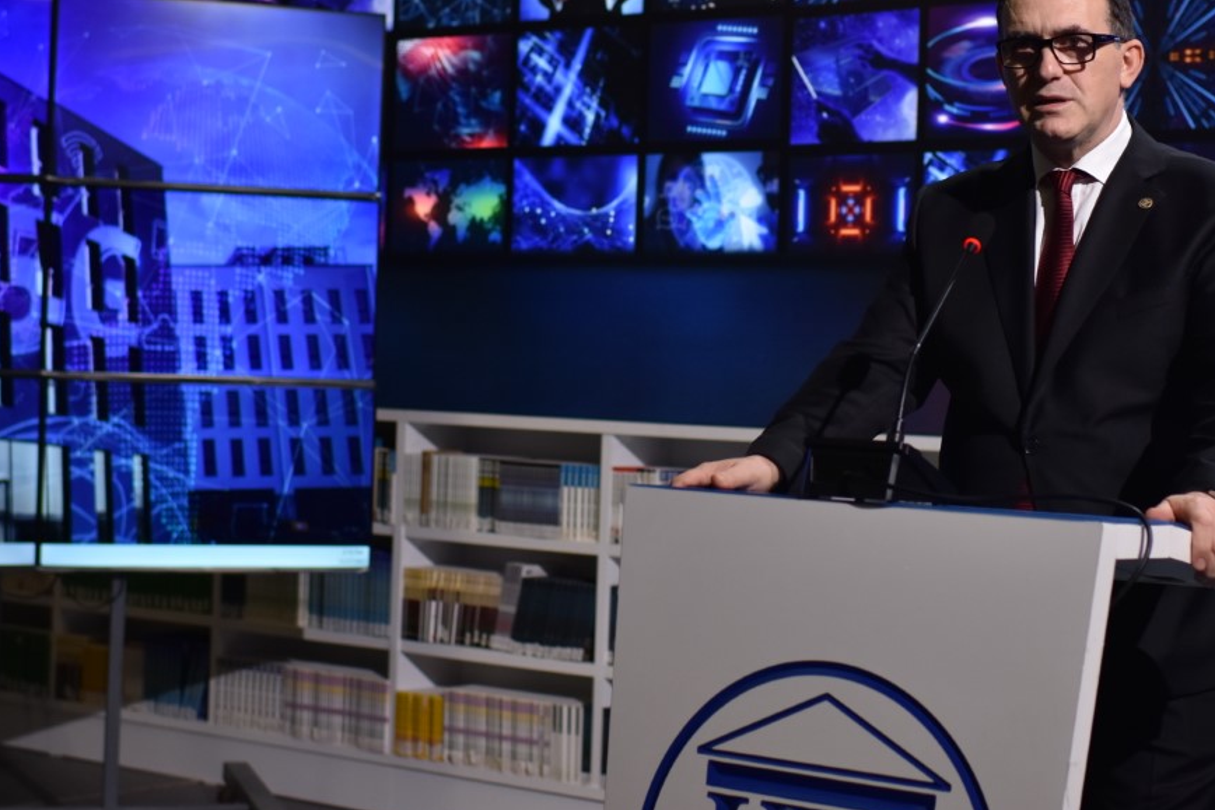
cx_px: 802
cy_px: 290
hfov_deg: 28.8
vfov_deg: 19.5
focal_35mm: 70
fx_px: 2351
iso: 320
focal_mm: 35
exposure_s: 1/400
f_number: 2.5
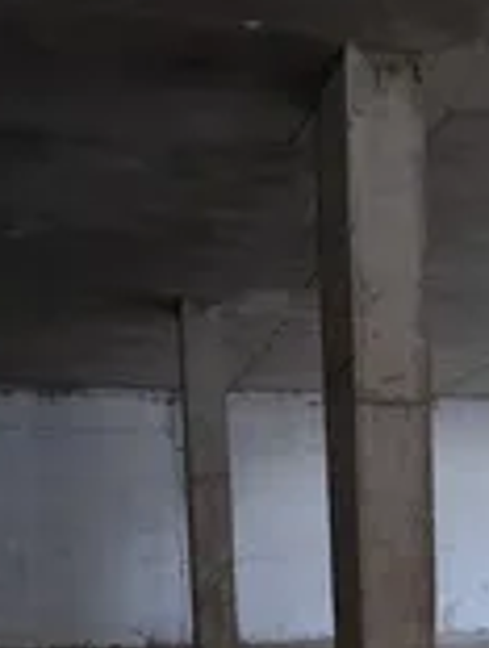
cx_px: 447
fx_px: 1107
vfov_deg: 29.8
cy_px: 686
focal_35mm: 59
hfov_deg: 24.2
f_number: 1.65
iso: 1519
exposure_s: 1/20
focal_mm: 6.11
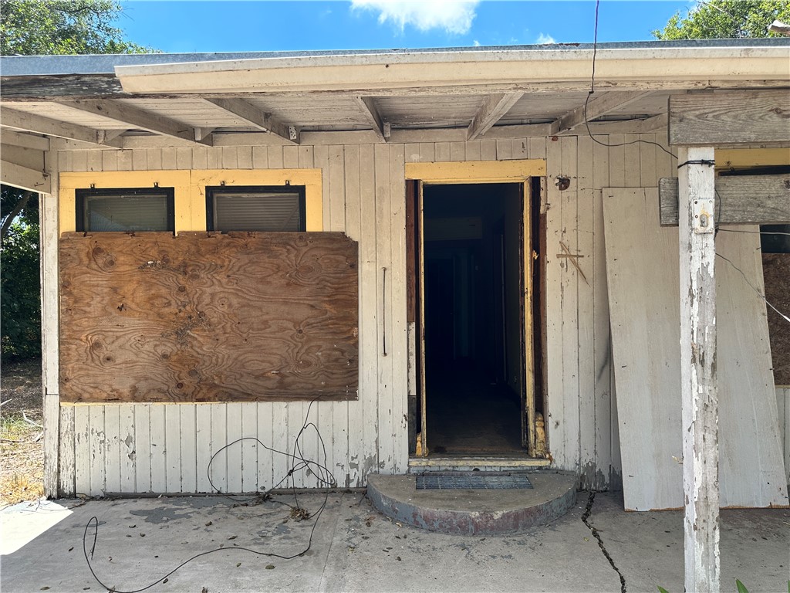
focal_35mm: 24
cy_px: 296
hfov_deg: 71.6
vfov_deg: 56.8
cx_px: 395
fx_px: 548
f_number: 1.78
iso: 80
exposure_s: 1/1131
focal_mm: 6.86
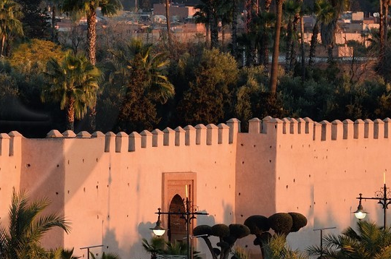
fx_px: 6444
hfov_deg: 3.5
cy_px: 4
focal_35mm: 594
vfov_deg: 2.3
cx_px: -160
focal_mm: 200
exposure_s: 1/100
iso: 400
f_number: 7.1
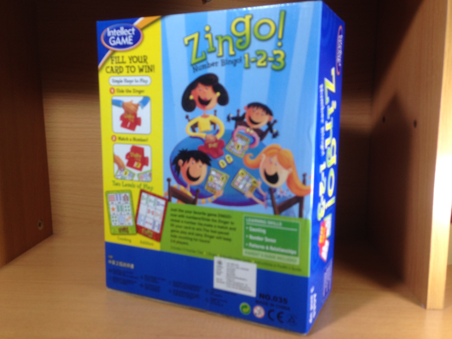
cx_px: 226
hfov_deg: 55.4
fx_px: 431
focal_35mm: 33
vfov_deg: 42.9
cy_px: 170
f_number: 2.4
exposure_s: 1/24
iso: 50
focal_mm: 4.12
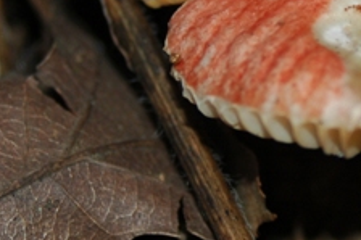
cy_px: -50
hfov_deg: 5.5
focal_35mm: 375
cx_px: 377
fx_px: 3758
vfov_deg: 3.7
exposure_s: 1/125
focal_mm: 70
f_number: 6.3
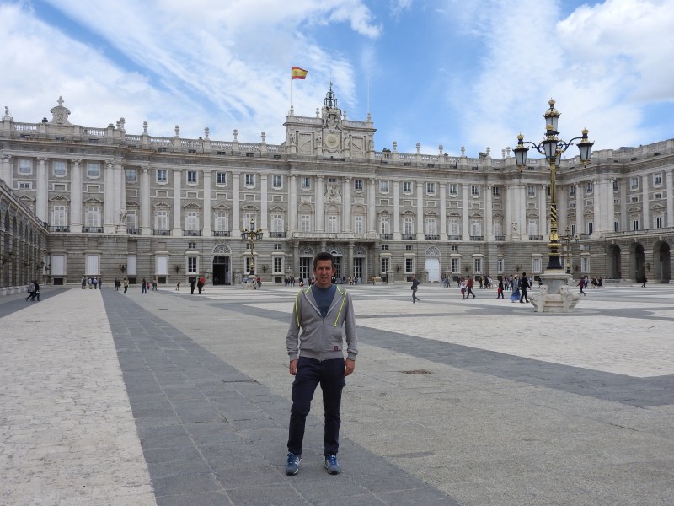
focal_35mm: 33
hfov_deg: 55.4
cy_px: 253
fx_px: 643
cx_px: 337
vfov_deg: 42.9
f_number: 3.6
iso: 100
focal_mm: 5.9
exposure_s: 1/1250
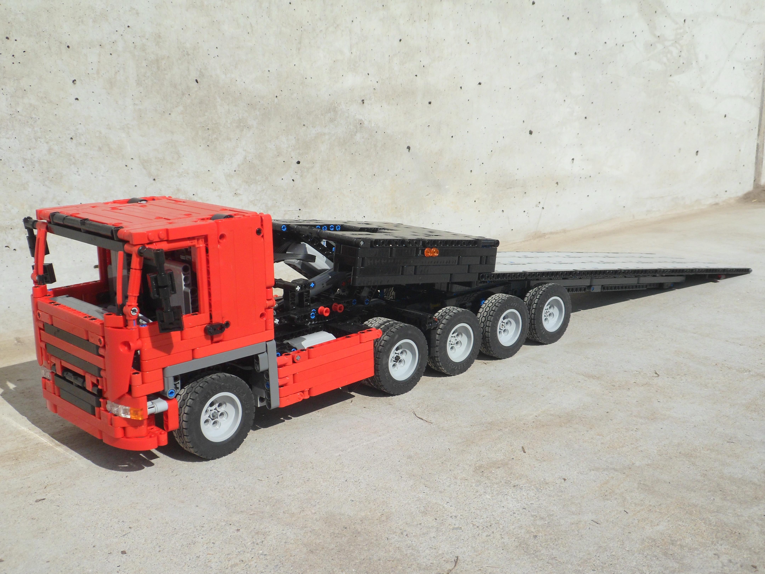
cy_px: 287
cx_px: 382
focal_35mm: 42
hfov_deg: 44.8
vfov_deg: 34.3
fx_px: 928
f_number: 11.3
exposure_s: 1/180
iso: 80
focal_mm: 6.5
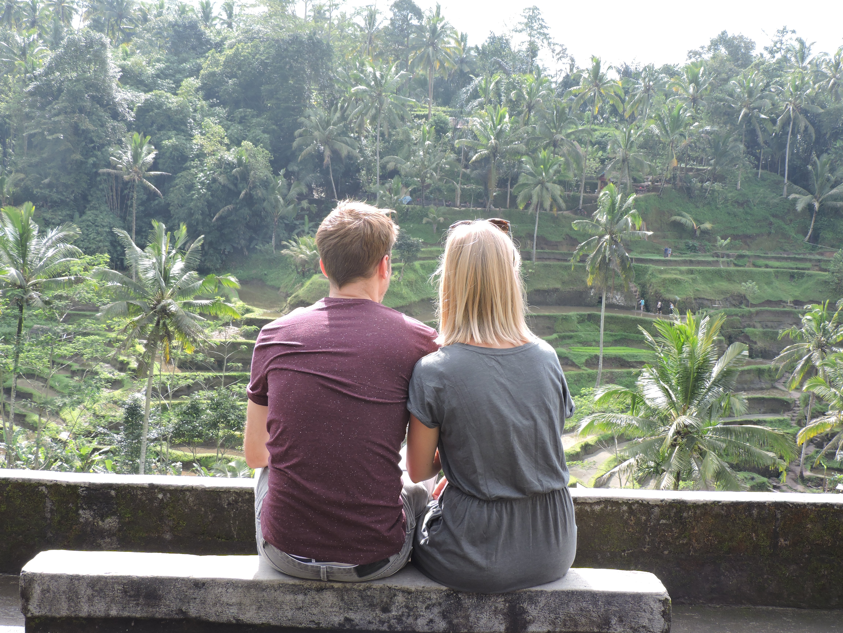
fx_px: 1047
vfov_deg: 33.6
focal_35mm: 43
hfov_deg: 43.9
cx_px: 422
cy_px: 316
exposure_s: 1/200
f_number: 3.4
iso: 100
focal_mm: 7.7
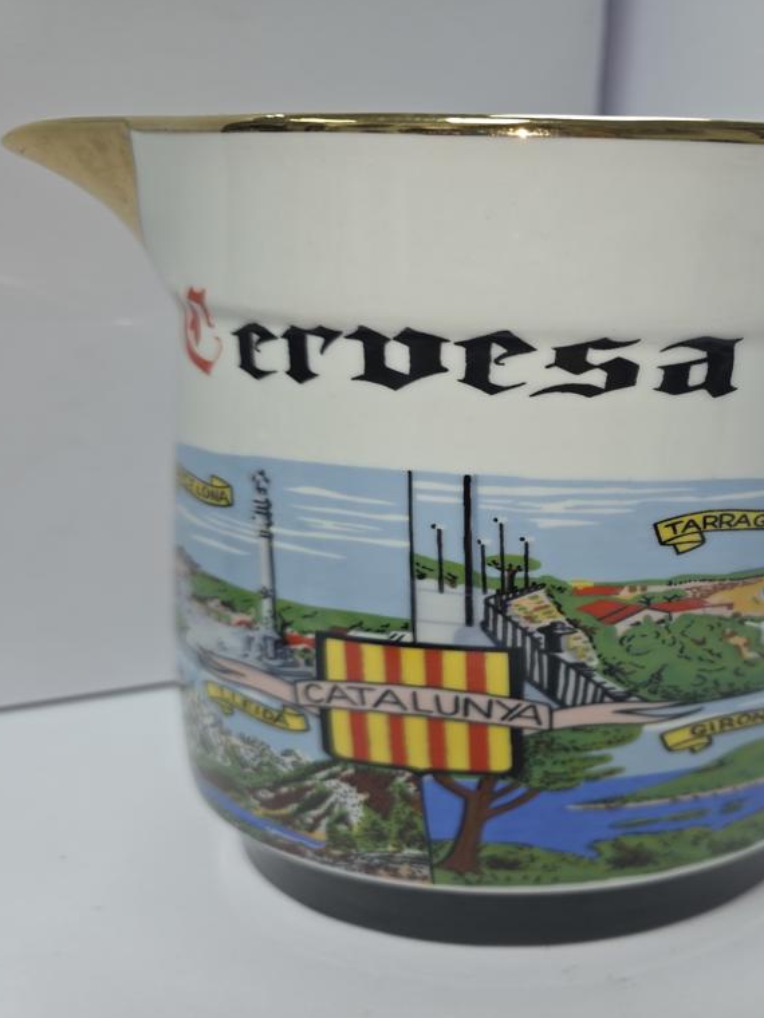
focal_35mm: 31
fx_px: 912
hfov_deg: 43.1
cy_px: 509
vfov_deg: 58.4
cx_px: 626
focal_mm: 6.3
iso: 80
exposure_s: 1/50
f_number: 1.7
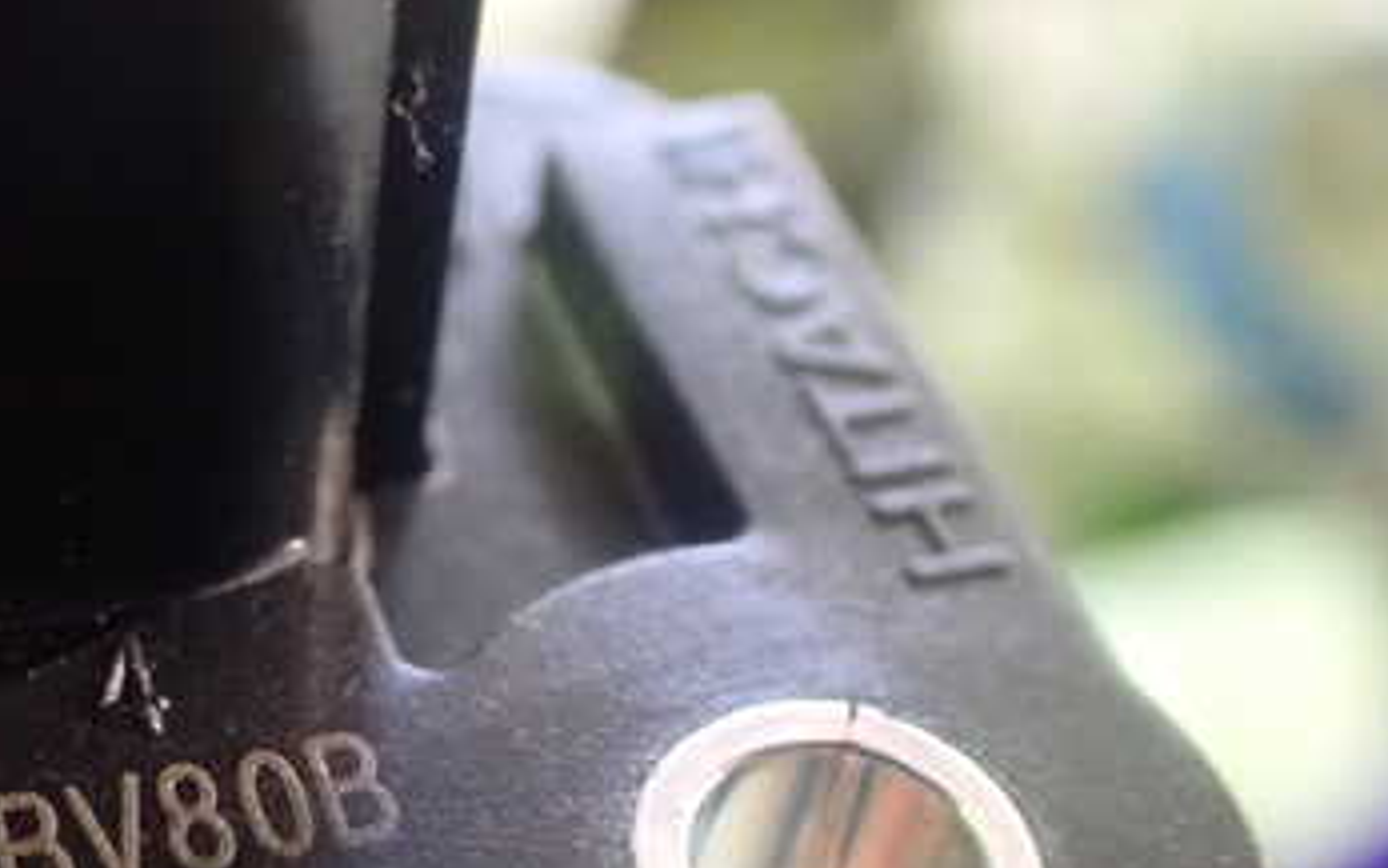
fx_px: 2497
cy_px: 732
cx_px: 204
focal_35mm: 66
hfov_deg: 30.0
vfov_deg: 19.5
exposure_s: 1/40
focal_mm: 6.37
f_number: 2.5
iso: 1600
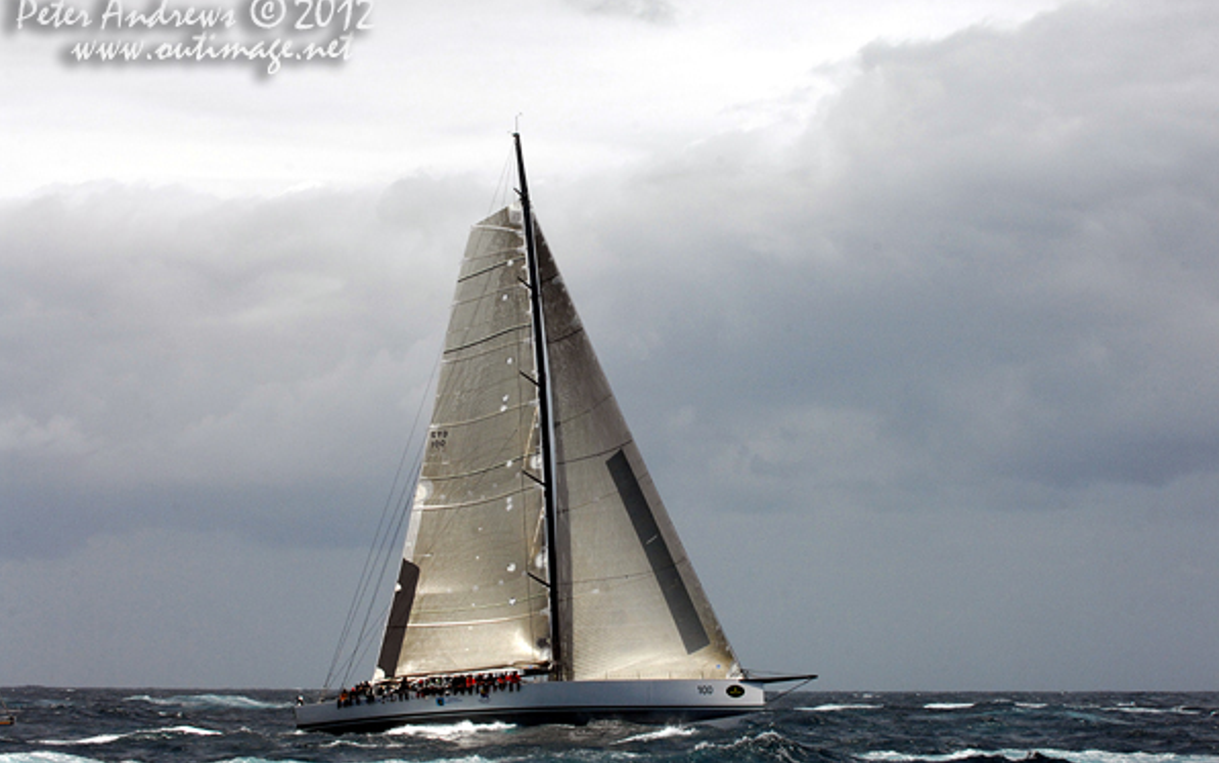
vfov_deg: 10.7
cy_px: 379
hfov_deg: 17.0
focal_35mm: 123
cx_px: 612
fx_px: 4088
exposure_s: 1/1000
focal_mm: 80
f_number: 10
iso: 400
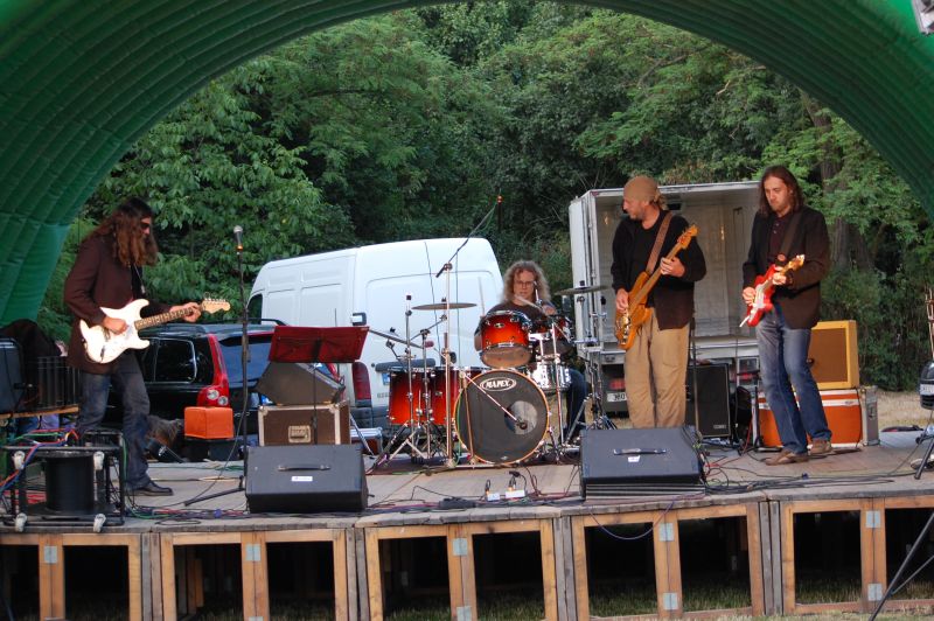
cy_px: 310
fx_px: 2139
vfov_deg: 16.5
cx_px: 467
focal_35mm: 82
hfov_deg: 24.6
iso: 400
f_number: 4.5
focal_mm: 55
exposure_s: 1/80
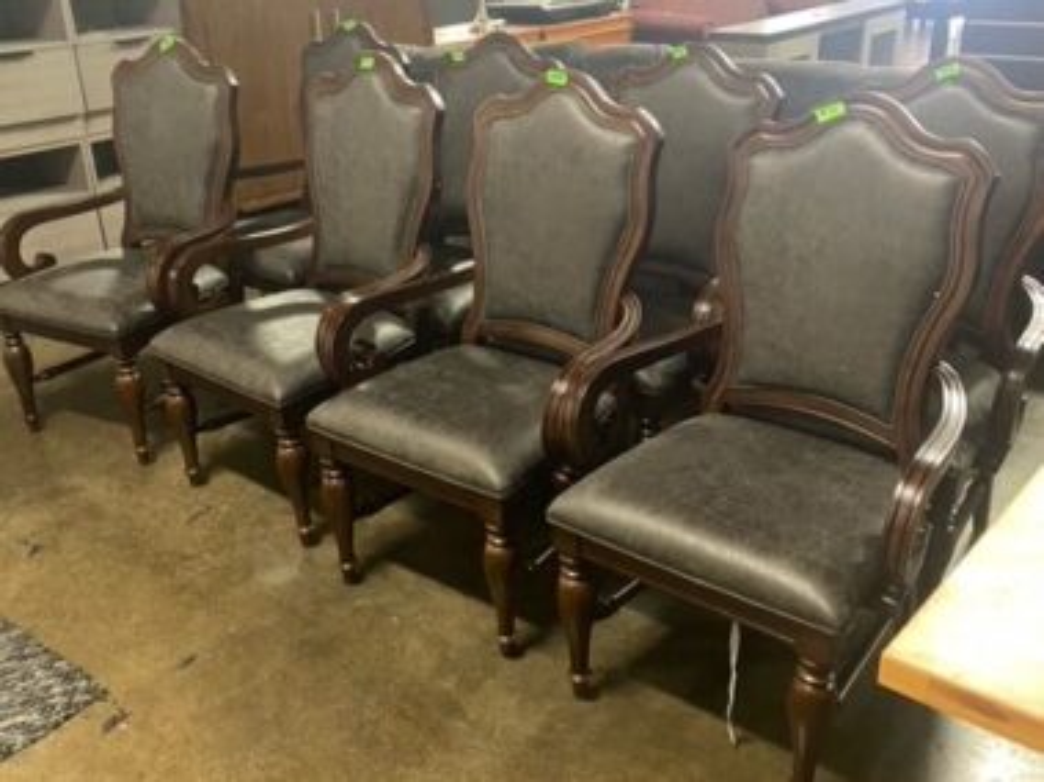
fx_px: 784
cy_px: 391
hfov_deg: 67.3
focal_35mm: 26
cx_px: 522
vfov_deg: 53.0
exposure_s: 1/40
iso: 320
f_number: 1.8
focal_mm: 4.25
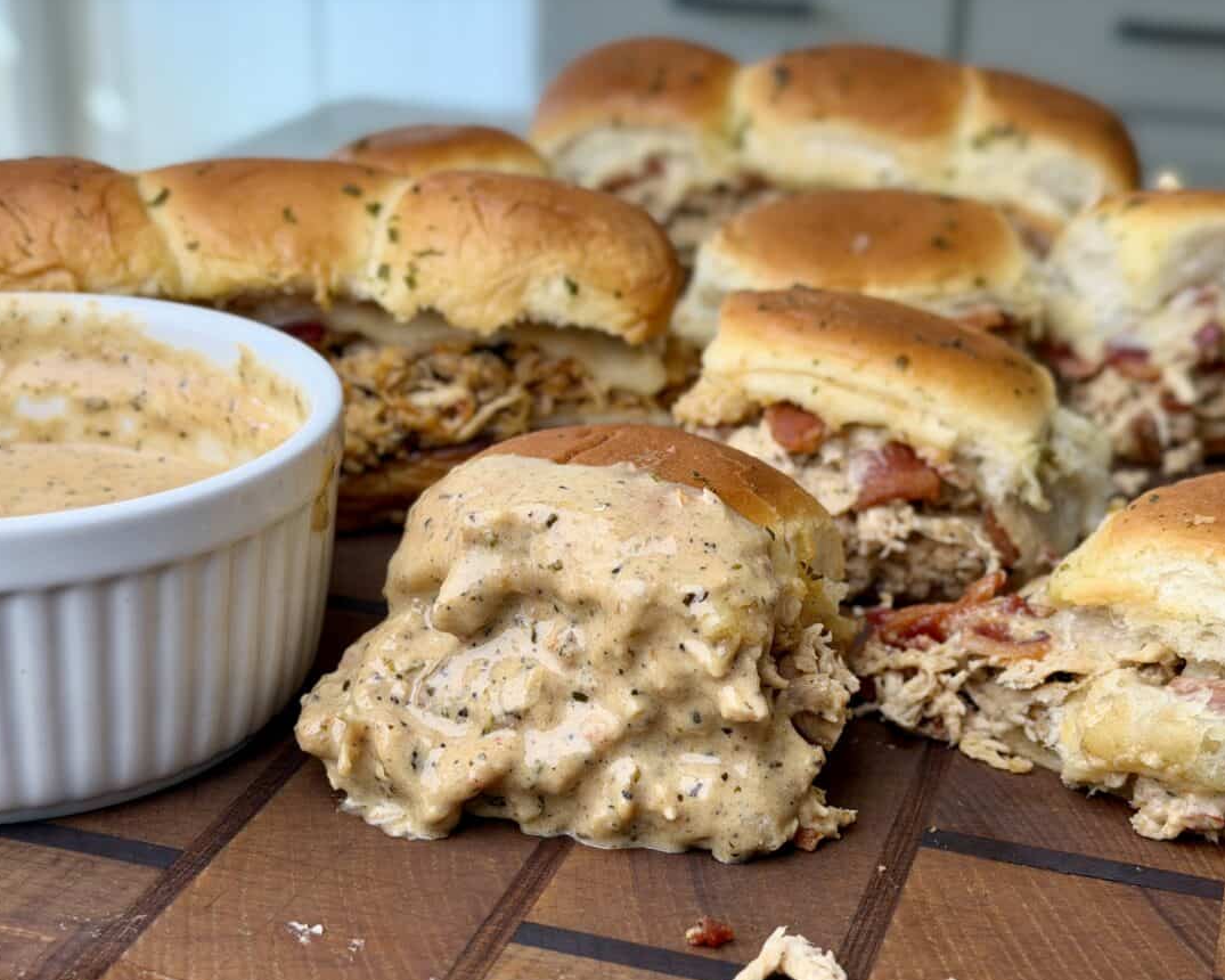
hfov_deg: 36.7
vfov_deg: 29.7
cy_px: 495
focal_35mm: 51
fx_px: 1849
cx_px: 604
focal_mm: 6.76
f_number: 1.78
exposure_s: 1/330
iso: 64
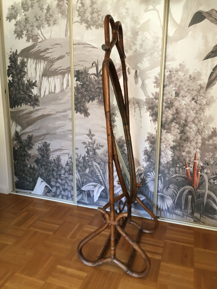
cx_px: 108
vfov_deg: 61.7
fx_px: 242
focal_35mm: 29
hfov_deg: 48.2
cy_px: 144
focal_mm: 4.15
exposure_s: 1/17
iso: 64
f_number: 2.2
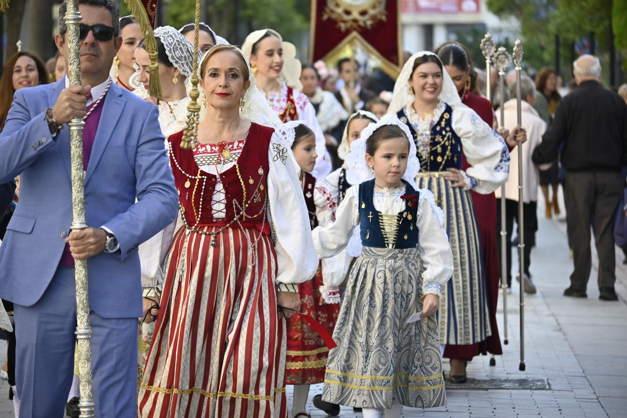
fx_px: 4048
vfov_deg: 5.9
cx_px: 314
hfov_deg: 8.9
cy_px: 209
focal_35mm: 232
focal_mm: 155
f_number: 5.3
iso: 500
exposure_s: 1/320
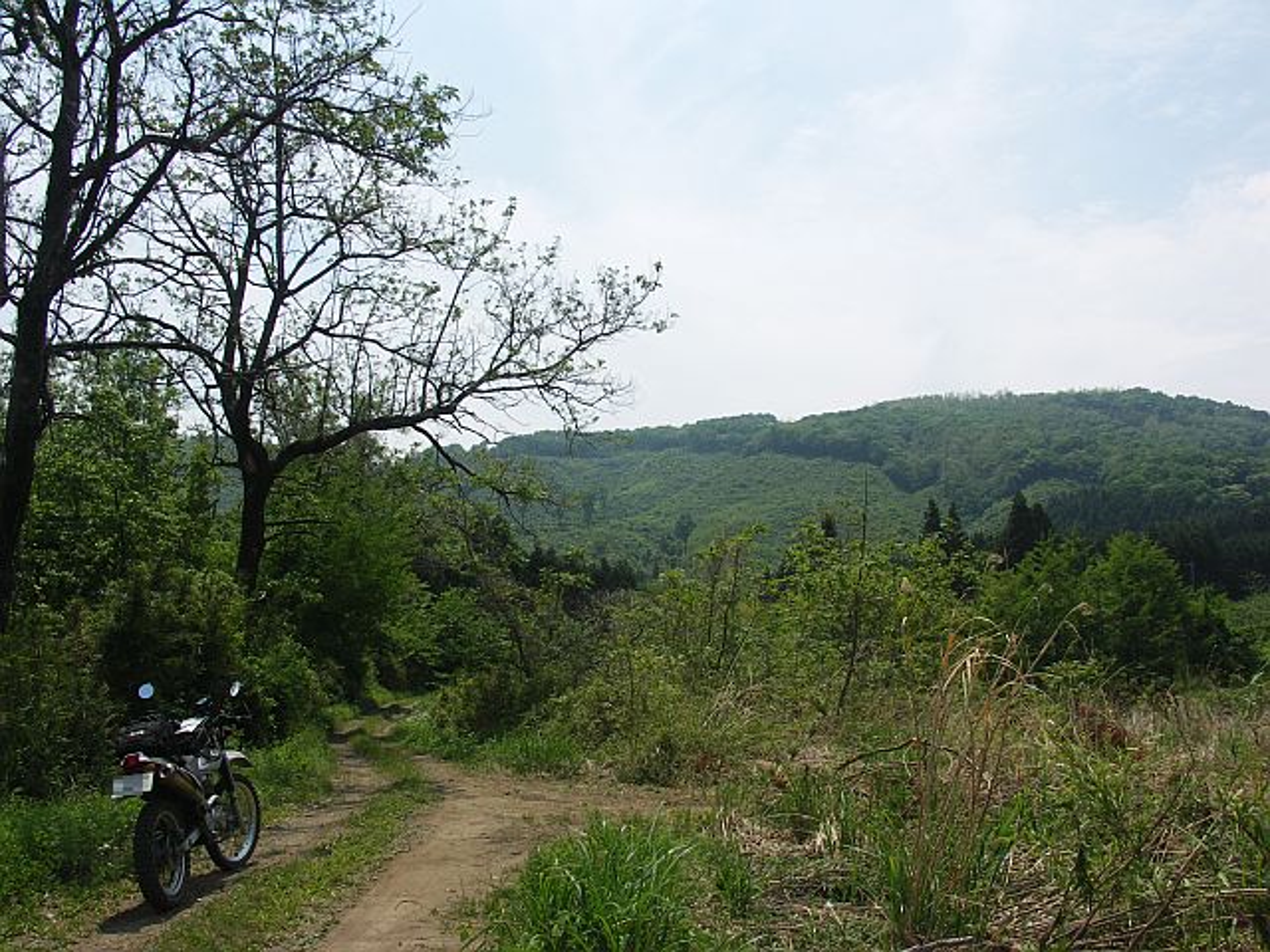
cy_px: 476
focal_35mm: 28
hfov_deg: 63.4
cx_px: 635
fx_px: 1027
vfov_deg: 49.7
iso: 50
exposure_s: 1/250
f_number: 7.1
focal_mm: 7.2
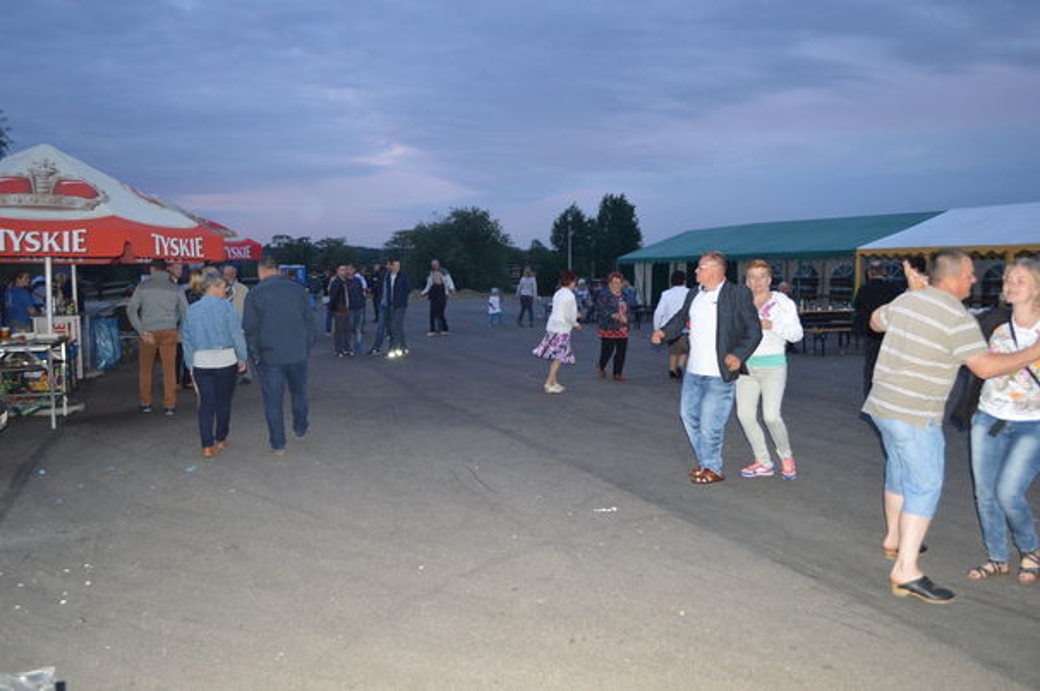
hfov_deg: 62.0
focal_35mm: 30
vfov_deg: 43.5
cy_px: 346
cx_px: 520
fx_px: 866
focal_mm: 20
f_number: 3.8
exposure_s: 1/60
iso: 1100
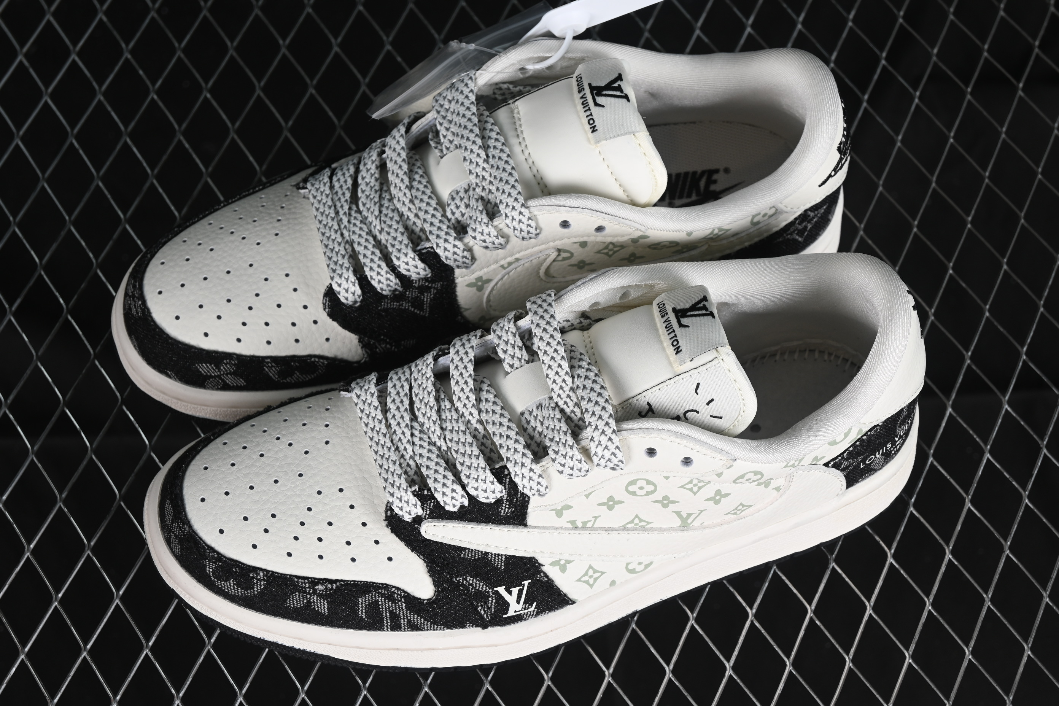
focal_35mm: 75
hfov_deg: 27.0
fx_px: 2206
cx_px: 530
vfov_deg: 18.2
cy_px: 353
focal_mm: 50
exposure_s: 1/60
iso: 160
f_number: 7.1
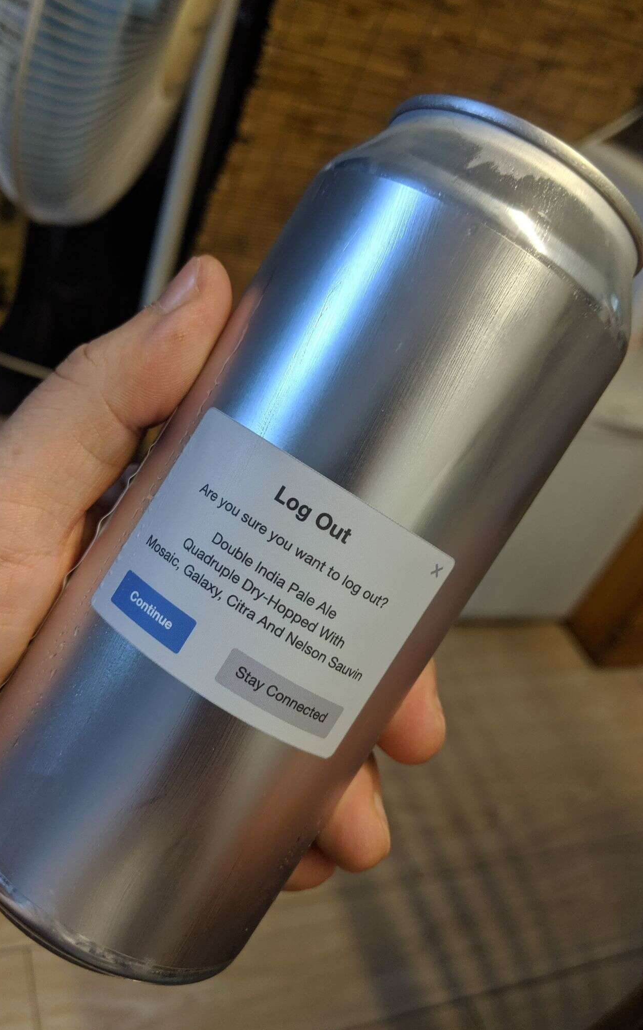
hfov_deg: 43.1
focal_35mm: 29
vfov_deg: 64.6
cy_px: 513
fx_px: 813
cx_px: 287
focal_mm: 4.44
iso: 95
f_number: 1.8
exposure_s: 1/60
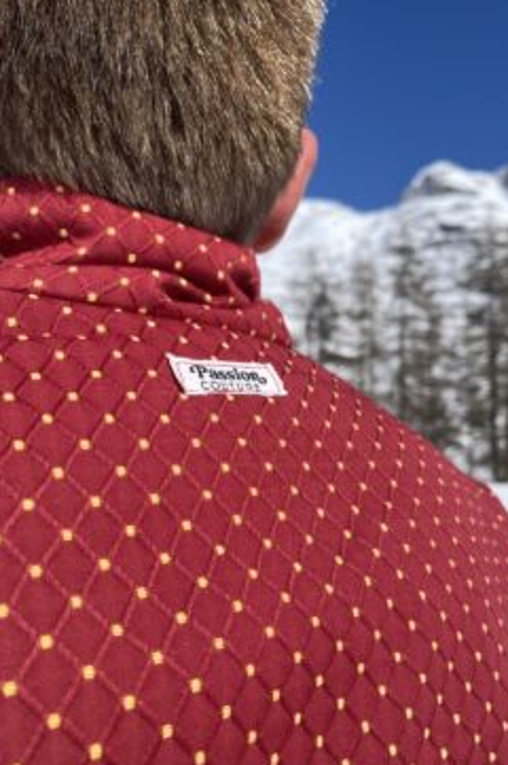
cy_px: 413
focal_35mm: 30
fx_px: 636
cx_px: 275
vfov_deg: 61.9
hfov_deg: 43.5
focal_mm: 5.1
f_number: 1.6
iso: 50
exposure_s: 1/4651
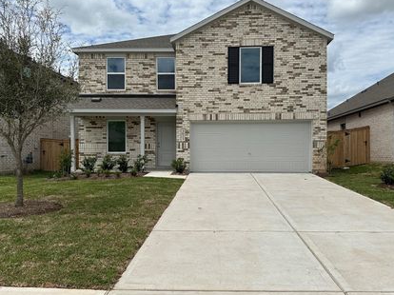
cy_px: 150
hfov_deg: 61.7
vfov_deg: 48.2
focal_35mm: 29
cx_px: 207
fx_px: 330
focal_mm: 6.86
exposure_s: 1/9709
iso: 80
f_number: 1.78
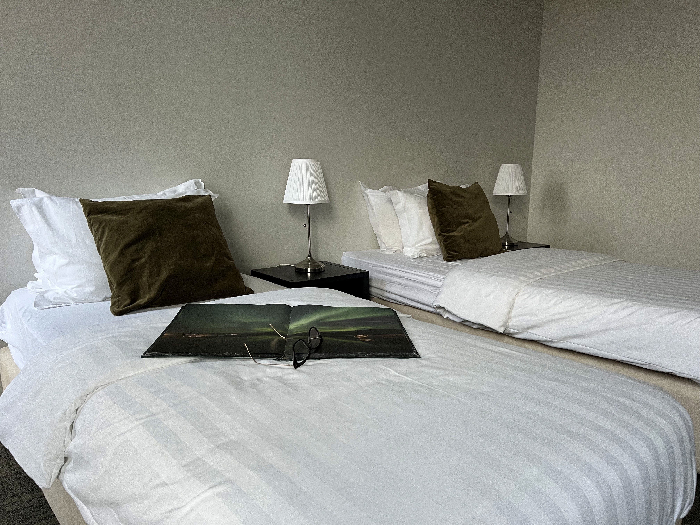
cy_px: 262
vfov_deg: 53.1
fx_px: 526
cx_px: 350
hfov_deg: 67.3
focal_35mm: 26
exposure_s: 1/65
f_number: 1.5
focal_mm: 5.7
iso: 125
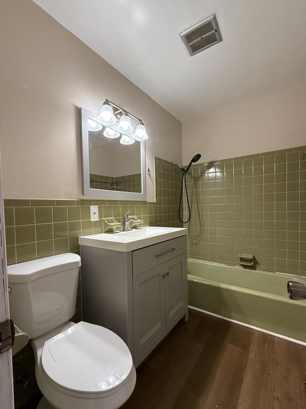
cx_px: 142
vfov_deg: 94.4
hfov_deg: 78.0
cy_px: 215
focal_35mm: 16
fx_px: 189
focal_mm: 2.22
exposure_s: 1/120
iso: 250
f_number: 2.2
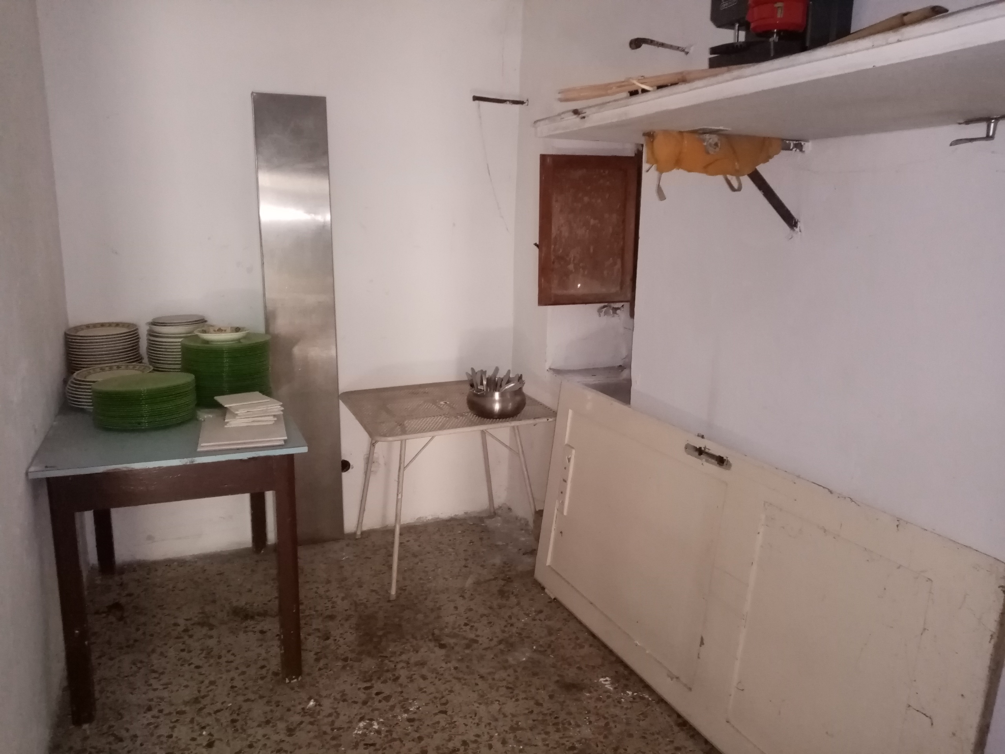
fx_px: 755
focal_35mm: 26
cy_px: 377
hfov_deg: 67.3
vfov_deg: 53.1
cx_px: 502
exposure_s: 1/20
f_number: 1.8
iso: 783
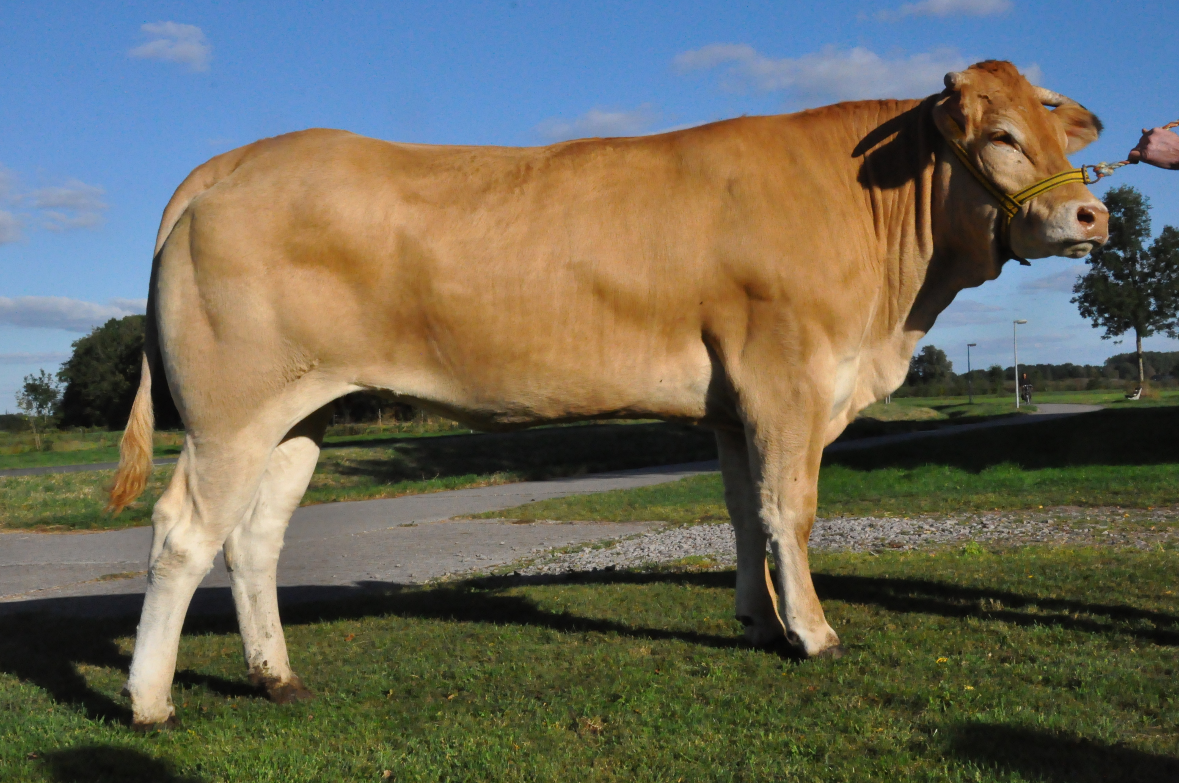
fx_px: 1276
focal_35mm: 39
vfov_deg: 34.1
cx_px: 590
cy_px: 392
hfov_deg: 49.6
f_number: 22
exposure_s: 1/1600
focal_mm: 26
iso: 3200
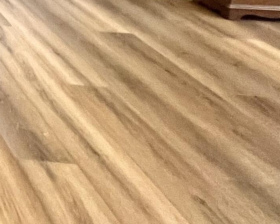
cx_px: -265
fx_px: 447
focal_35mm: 54
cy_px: -141
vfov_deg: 21.7
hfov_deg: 20.0
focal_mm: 1.57
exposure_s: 1/60
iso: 320
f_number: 1.8
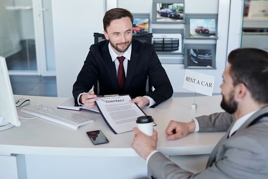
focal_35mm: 50
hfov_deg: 39.6
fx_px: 372
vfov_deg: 27.0
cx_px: 134
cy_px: 90
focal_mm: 50
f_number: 2.8
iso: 400
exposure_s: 1/160
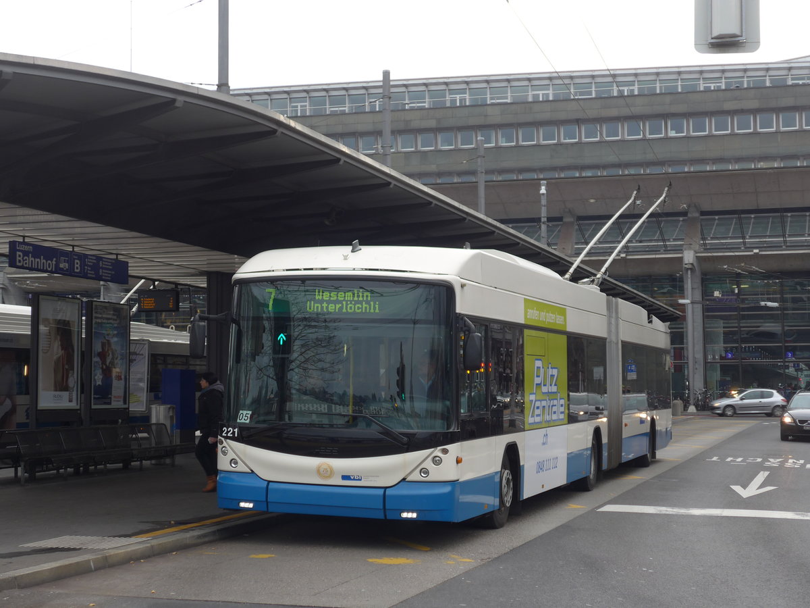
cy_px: 304
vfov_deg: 23.7
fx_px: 1451
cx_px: 405
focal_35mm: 62
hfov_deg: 31.2
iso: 80
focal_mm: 12.7
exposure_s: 1/125
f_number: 3.7
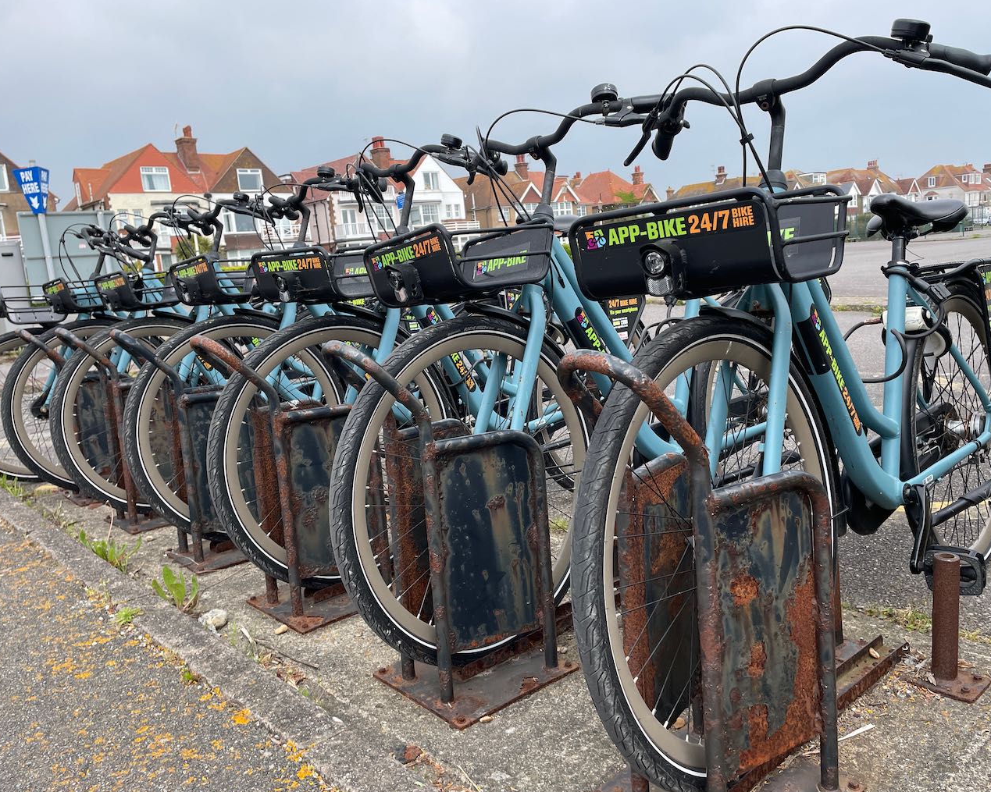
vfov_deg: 51.5
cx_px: 524
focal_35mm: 28
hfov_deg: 62.2
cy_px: 394
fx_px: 821
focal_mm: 4.2
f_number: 1.6
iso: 32
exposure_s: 1/1795
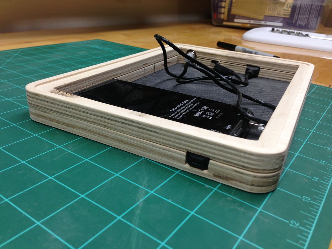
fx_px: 317
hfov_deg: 55.4
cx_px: 166
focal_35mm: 33
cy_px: 124
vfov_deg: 42.9
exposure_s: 1/40
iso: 50
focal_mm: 4.13
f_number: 2.4
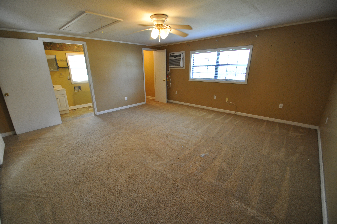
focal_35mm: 15
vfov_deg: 77.2
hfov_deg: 100.5
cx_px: 168
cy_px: 112
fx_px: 140
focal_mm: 10
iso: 800
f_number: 3.5
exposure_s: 1/50
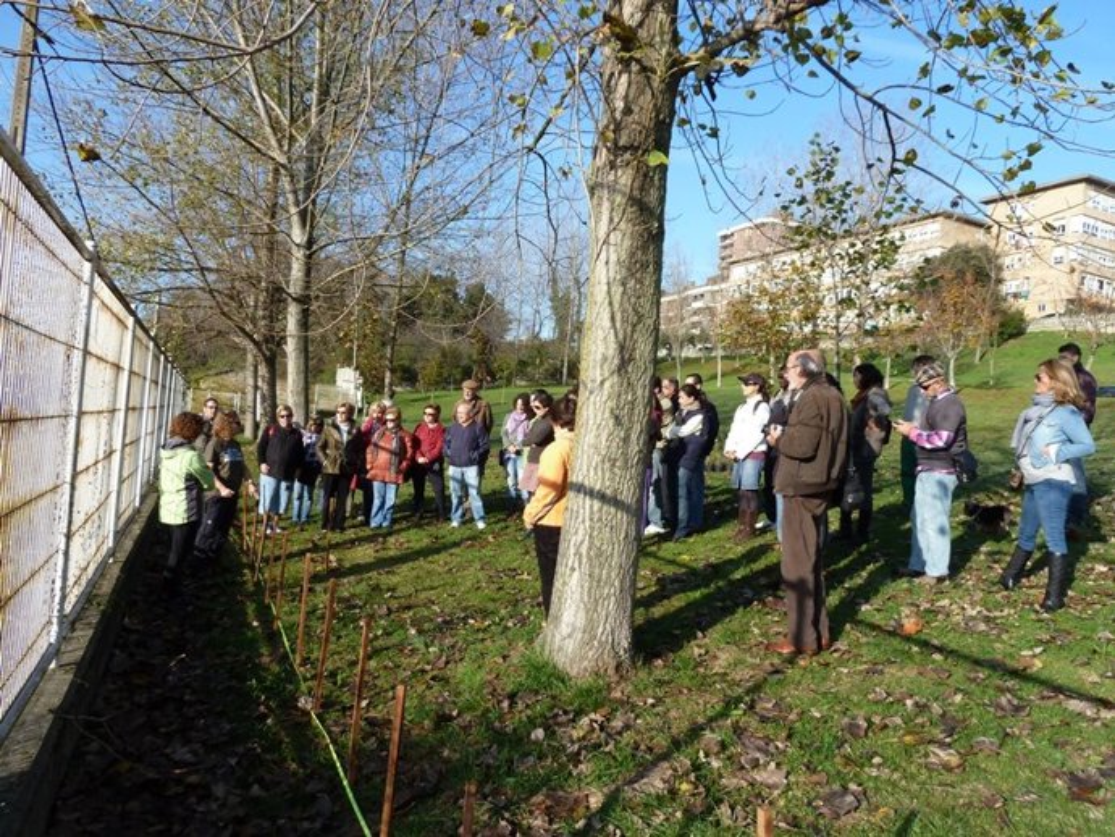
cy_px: 418
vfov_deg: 54.9
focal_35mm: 25
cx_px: 558
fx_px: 806
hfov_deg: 69.4
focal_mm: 4.1
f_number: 4
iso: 80
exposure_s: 1/320
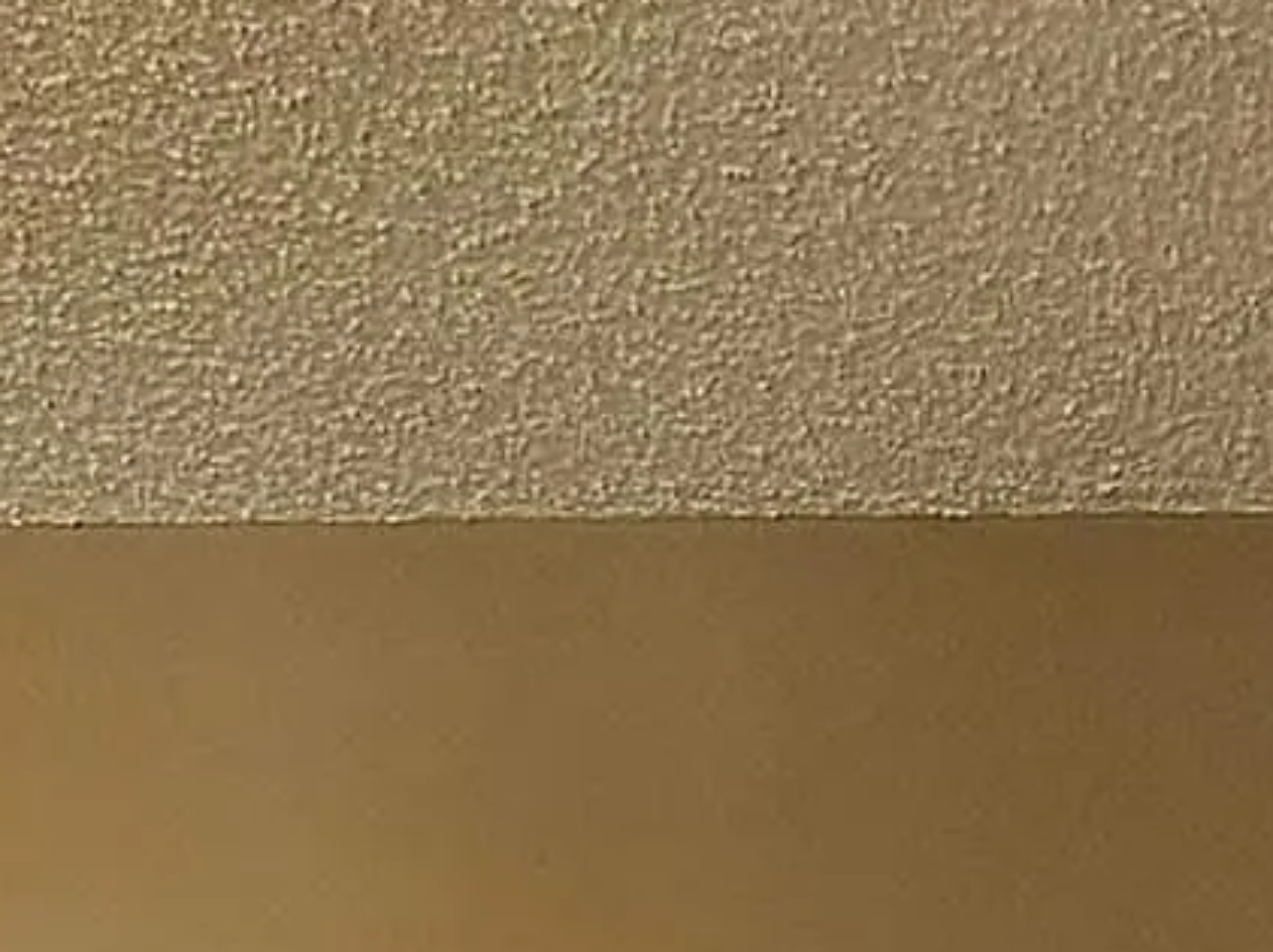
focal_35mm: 168
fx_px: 6173
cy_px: 3001
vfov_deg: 7.6
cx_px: 1061
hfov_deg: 11.7
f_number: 1.7
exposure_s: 1/170
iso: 500
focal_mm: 6.3
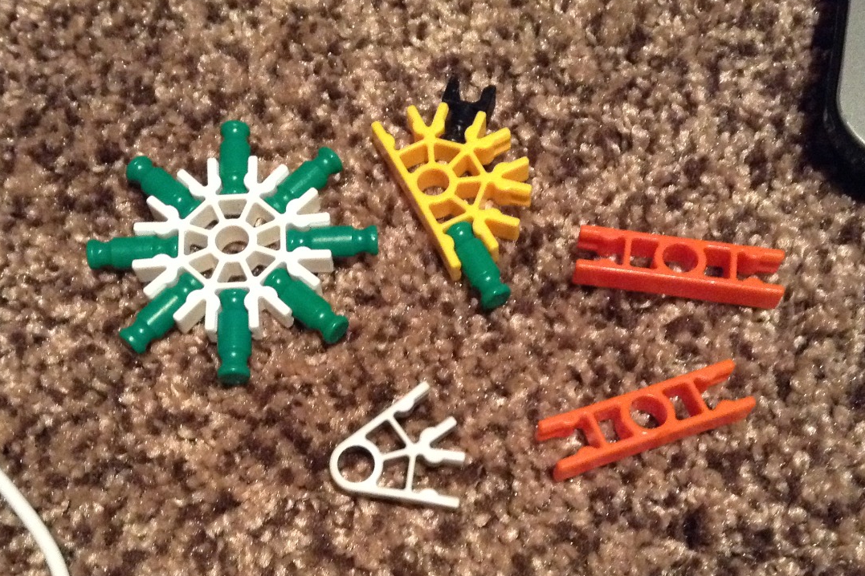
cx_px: 411
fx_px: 1105
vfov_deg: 29.1
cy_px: 376
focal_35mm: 46
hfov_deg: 42.7
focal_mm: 3.3
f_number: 2.4
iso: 500
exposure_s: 1/15
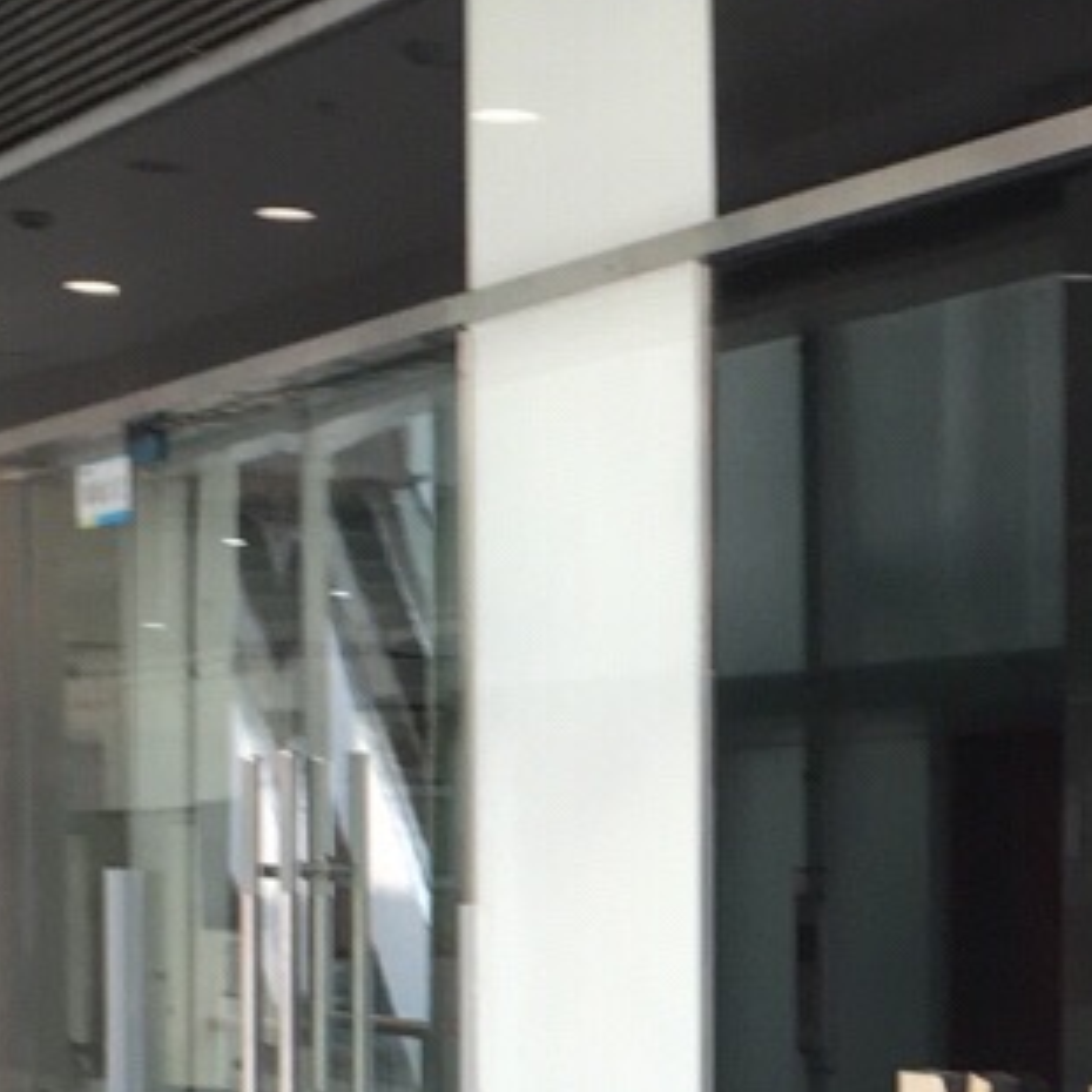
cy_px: 1140
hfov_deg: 13.8
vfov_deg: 13.8
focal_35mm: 124
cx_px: 1215
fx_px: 4426
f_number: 2.2
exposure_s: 1/100
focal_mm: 4.15
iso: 32
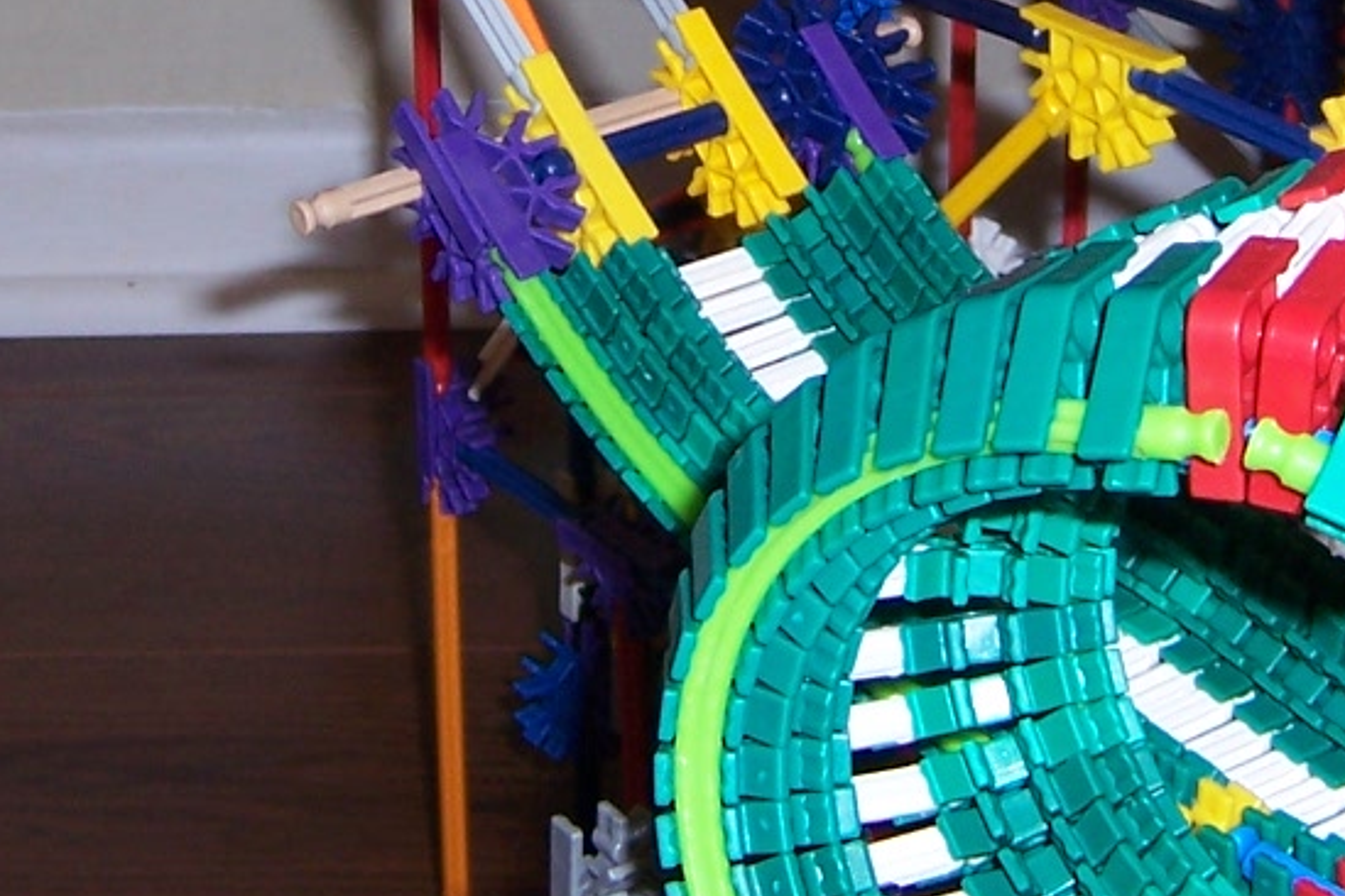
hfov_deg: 21.0
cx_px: 559
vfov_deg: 13.9
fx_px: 3624
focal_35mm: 97
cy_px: 5
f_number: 2.8
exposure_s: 1/60
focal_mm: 5.5
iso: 80
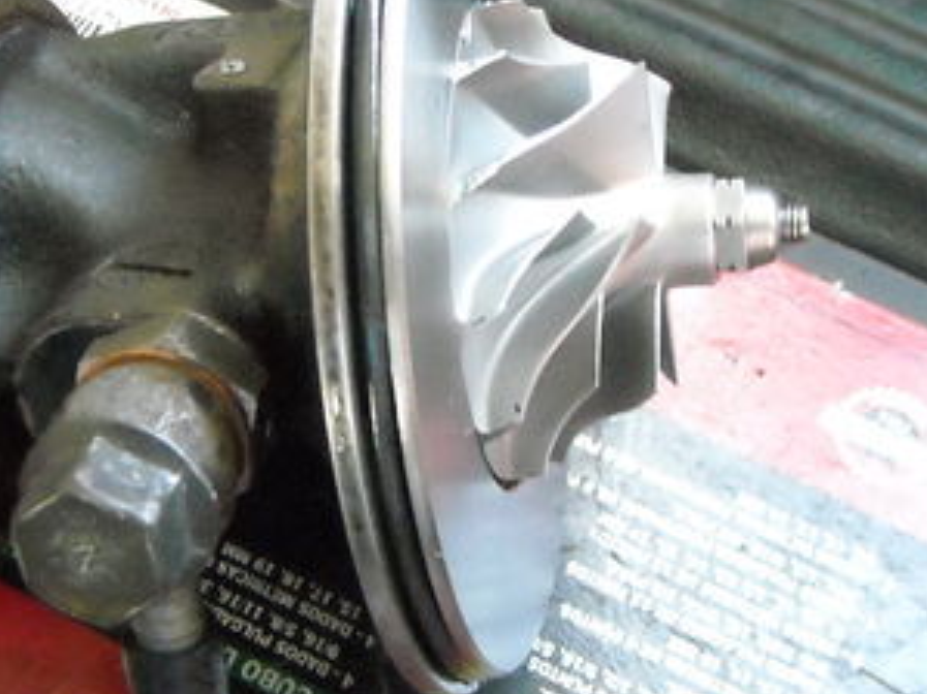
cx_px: 369
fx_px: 2008
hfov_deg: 25.9
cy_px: 288
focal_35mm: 75
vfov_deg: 19.6
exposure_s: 1/30
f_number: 2.8
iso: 800
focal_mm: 5.7
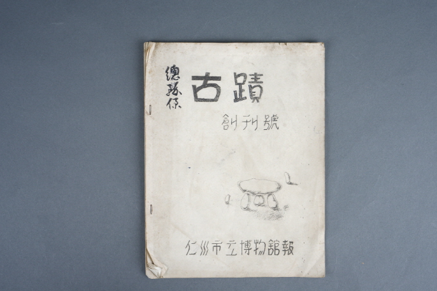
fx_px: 510
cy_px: 152
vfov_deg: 31.9
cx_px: 237
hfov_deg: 46.4
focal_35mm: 42
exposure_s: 1/20
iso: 80
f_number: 4.5
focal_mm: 36
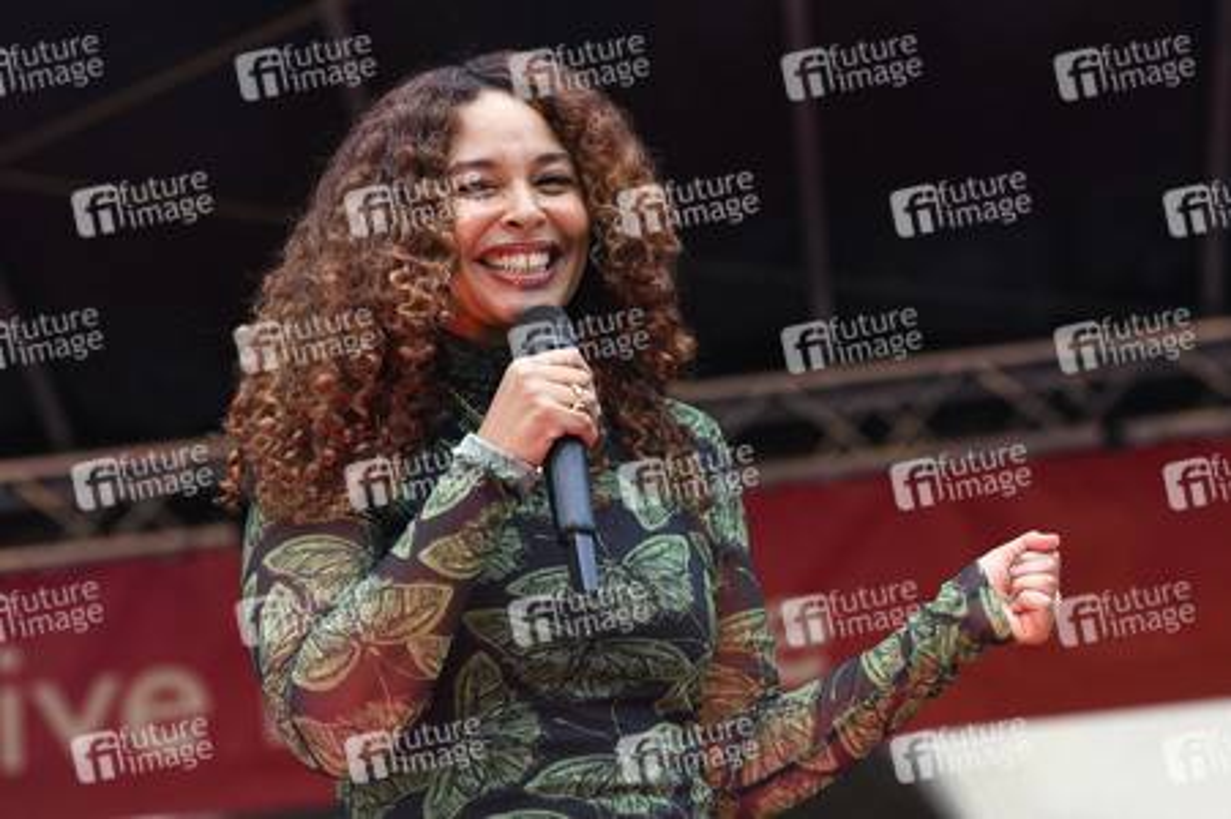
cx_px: 616
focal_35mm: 116
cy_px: 410
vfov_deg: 11.8
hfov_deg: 17.7
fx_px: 3964
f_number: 4.5
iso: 640
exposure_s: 1/800
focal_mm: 116
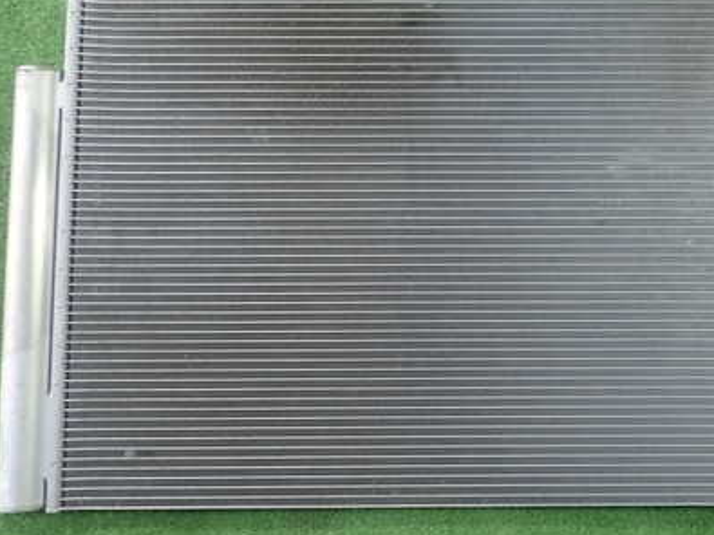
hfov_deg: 48.7
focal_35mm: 38
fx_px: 784
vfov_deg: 37.7
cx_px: 423
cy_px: 255
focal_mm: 4.5
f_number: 2
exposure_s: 1/60
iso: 160
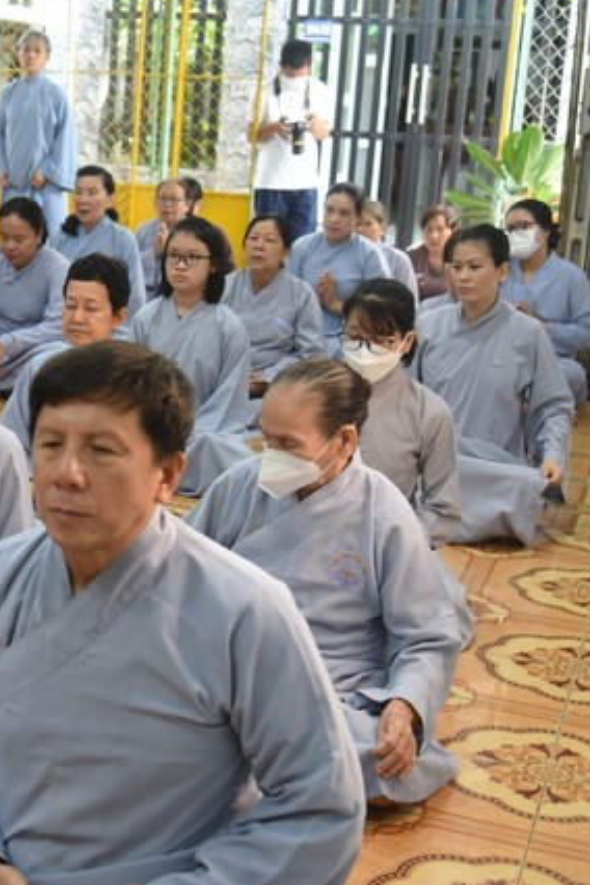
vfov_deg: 34.5
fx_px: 1426
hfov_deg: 22.5
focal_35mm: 58
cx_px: 6
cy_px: 436
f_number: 4
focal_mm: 38
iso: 1250
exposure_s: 1/125
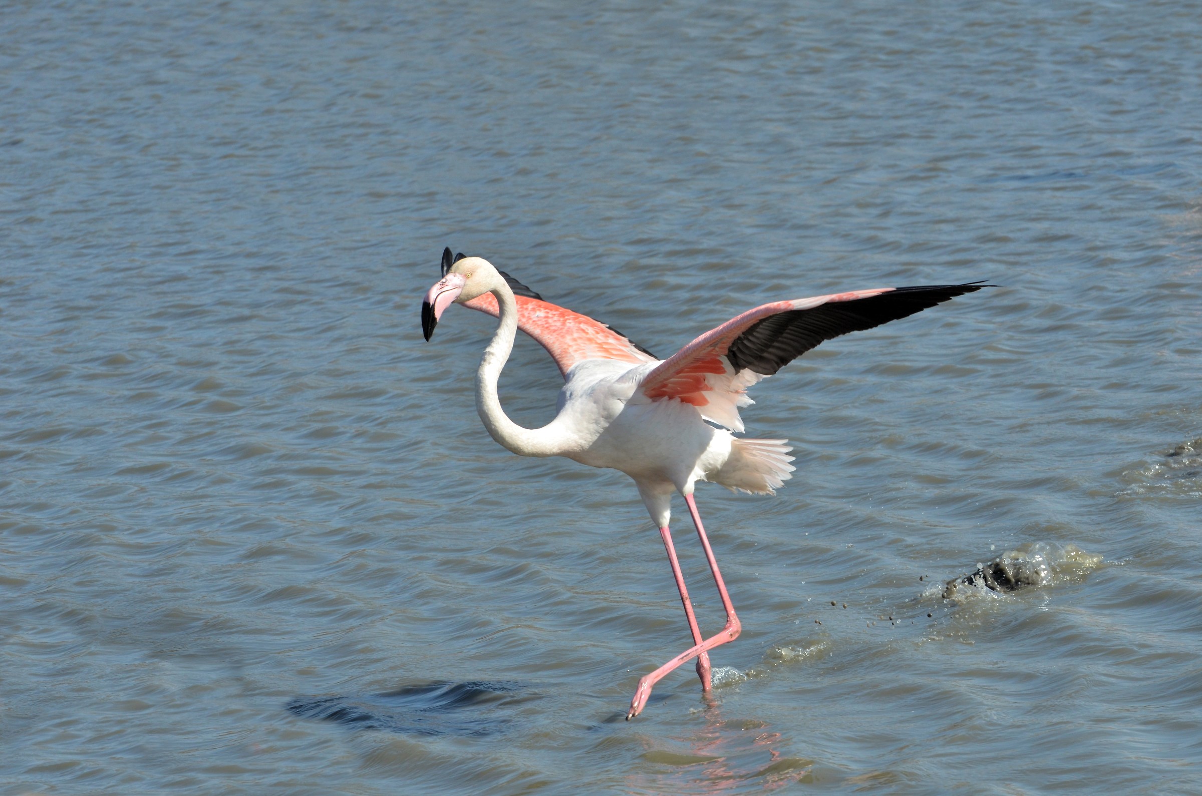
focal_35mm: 202
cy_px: 398
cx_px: 601
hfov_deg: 10.2
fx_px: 6746
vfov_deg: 6.8
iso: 400
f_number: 11
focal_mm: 135
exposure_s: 1/1000
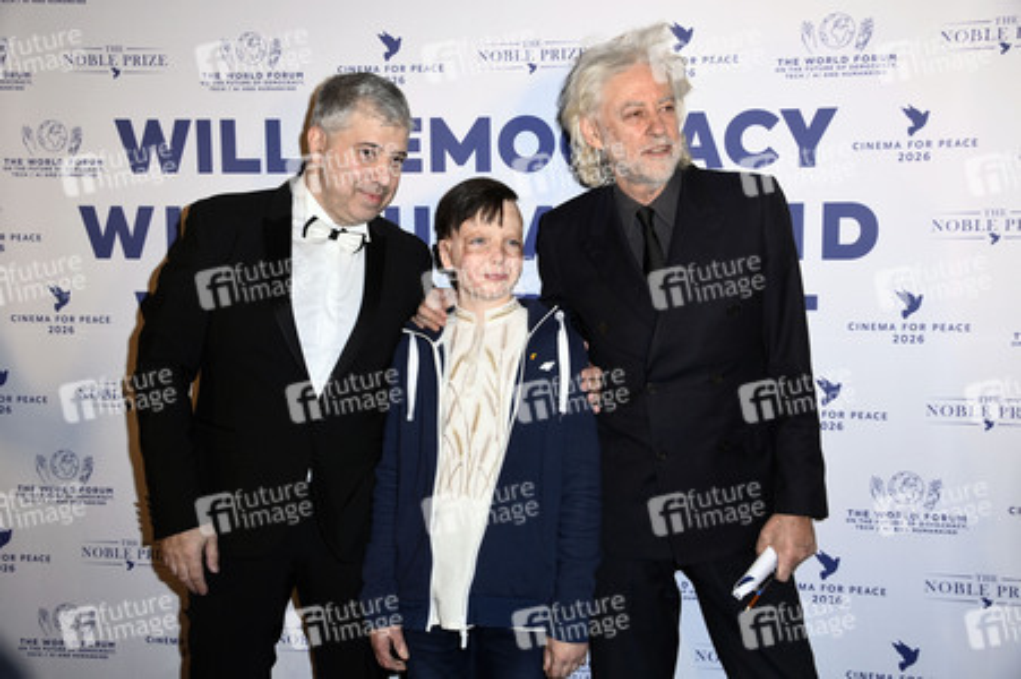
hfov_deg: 43.6
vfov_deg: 29.8
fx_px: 1275
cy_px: 340
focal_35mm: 45
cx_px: 510
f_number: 5.6
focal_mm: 45
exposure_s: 1/250
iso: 500
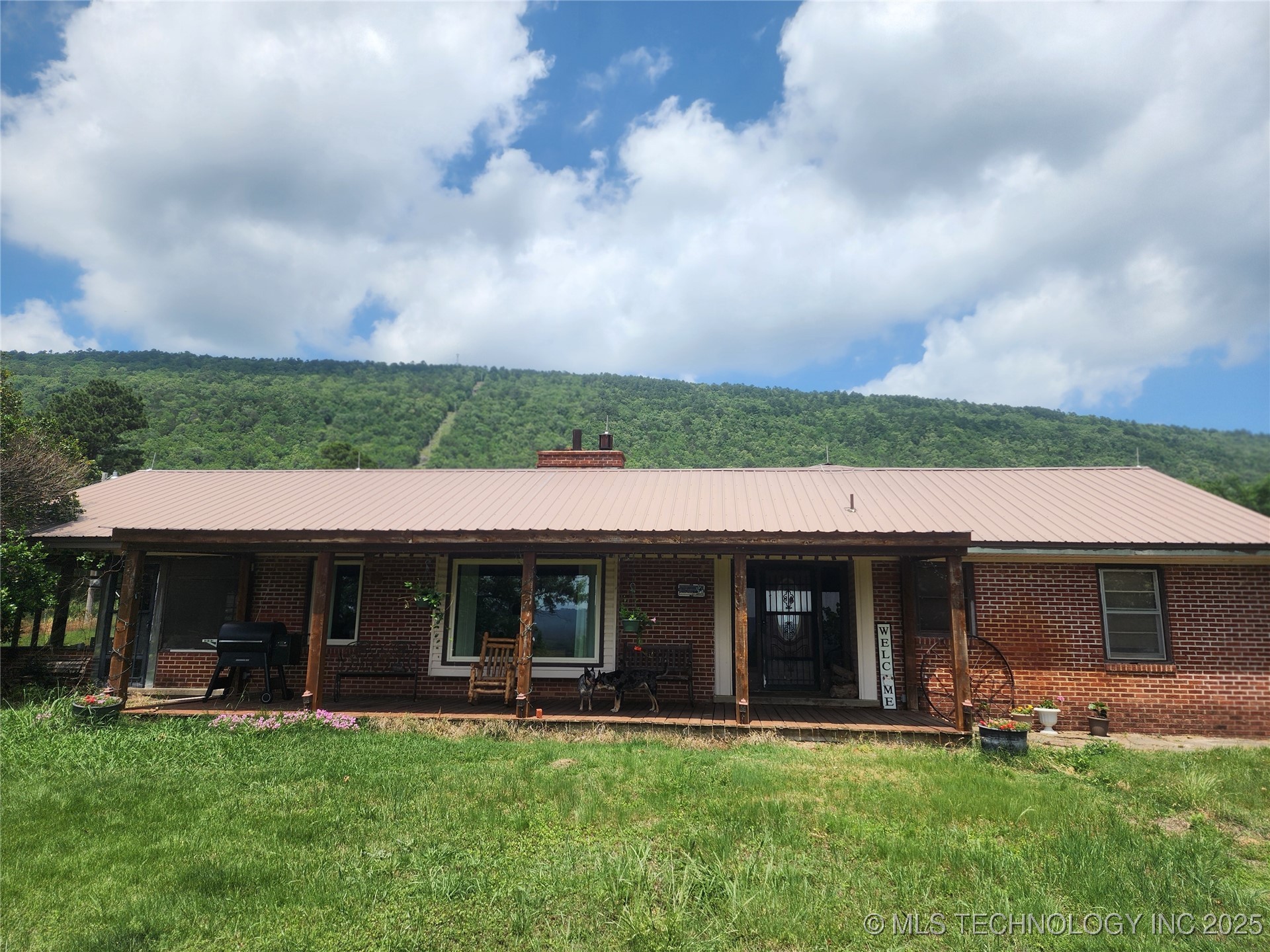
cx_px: 635
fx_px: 844
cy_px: 476
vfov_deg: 58.9
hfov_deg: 73.9
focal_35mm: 23
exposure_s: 1/1472
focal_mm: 6.4
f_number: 1.8
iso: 12
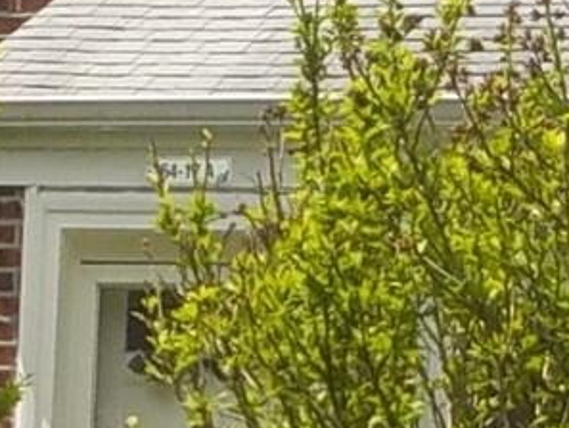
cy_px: 403
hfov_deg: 9.6
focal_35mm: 207
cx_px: 358
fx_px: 3404
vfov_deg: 7.2
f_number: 3.3
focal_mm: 4.1
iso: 125
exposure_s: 1/1250
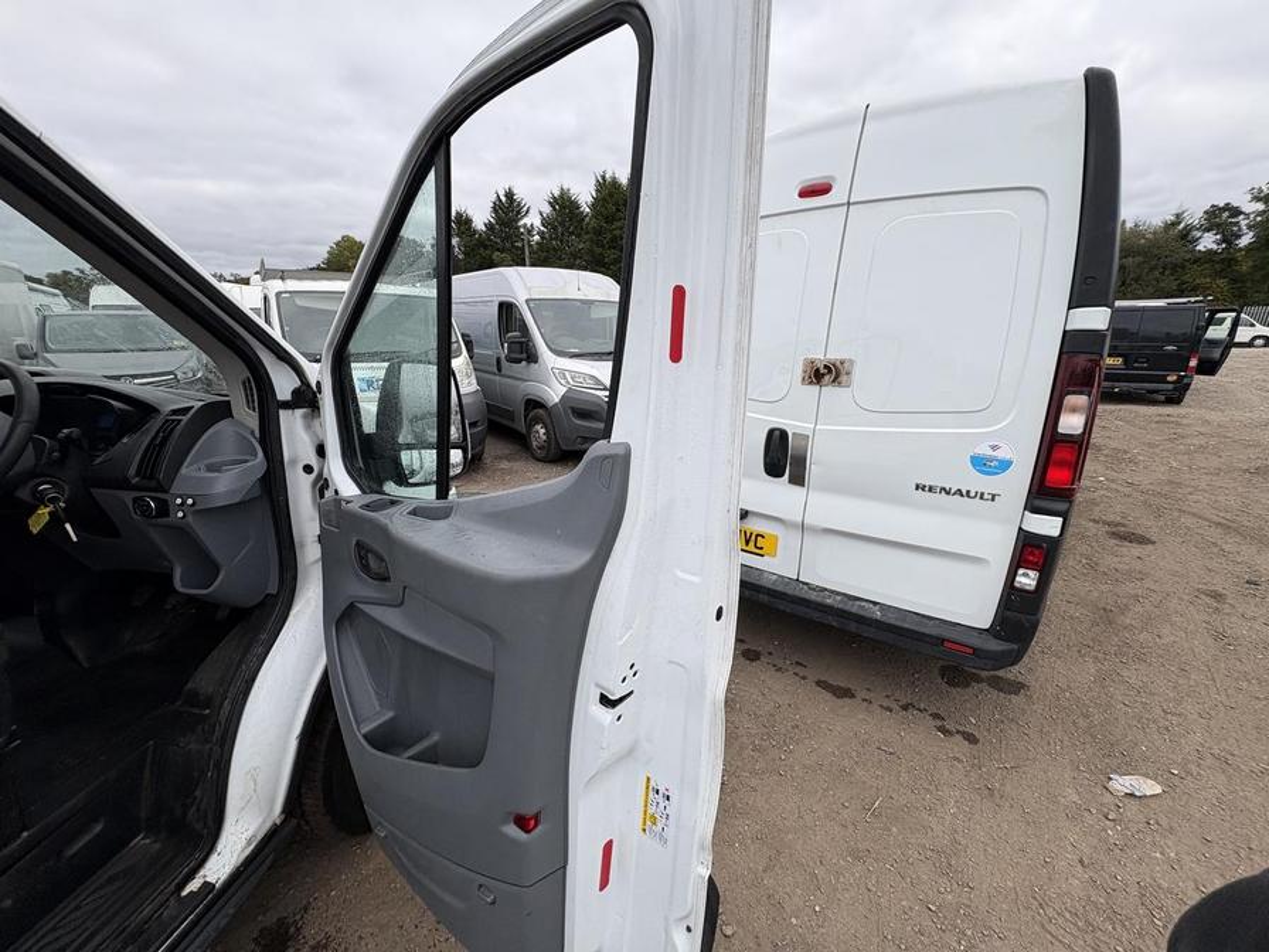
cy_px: 476
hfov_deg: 102.1
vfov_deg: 85.7
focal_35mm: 14
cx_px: 634
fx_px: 513
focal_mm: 2.22
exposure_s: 1/445
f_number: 2.2
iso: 40
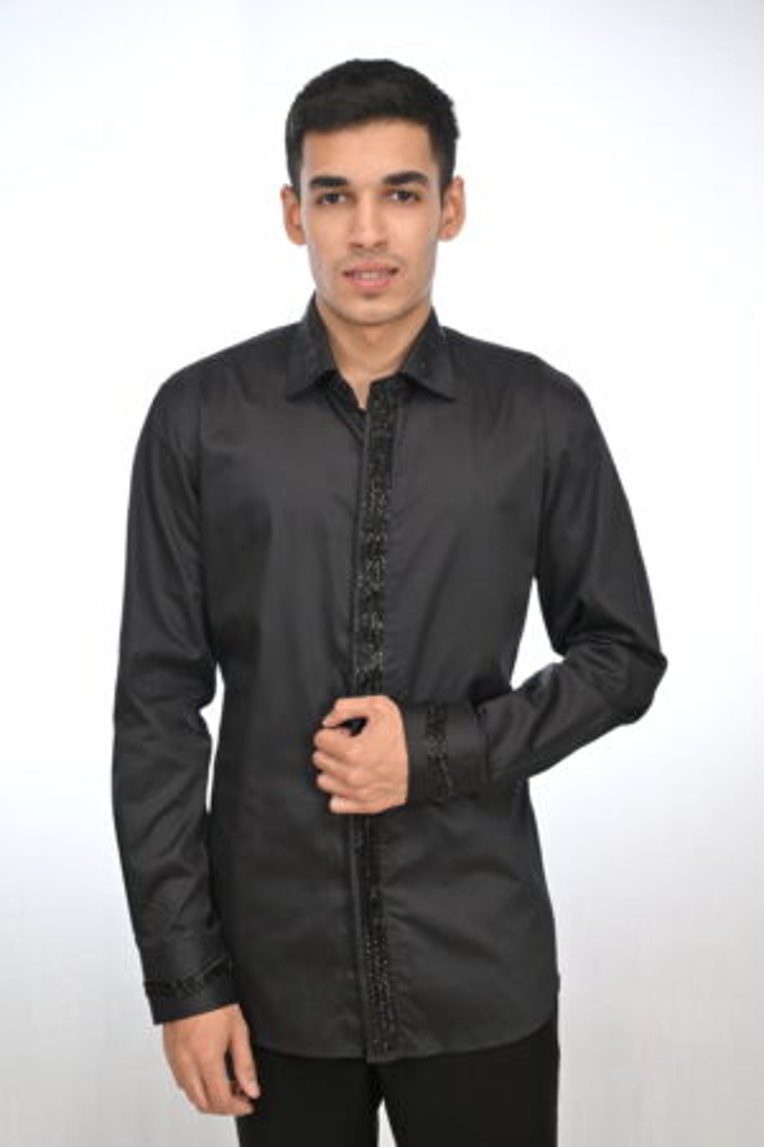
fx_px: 1783
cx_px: 382
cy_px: 574
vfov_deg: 35.6
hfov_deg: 24.2
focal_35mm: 56
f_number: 6.3
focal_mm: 56
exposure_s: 1/125
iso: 1000
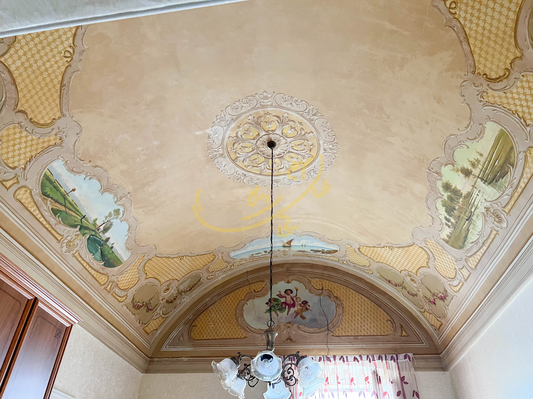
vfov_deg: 53.1
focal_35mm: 26
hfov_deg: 67.3
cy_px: 200
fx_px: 400
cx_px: 266
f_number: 1.5
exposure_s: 1/50
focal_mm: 5.7
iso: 500
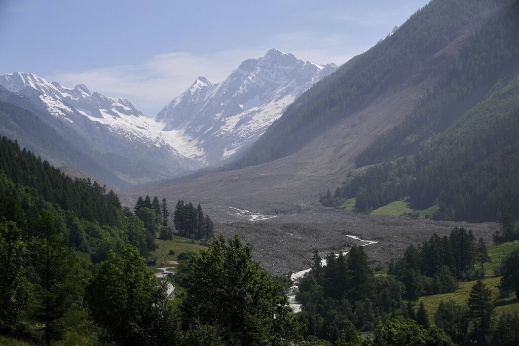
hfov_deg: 28.8
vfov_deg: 19.5
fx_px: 1009
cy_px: 173
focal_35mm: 70
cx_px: 260
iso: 100
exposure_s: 1/2000
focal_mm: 70
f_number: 4
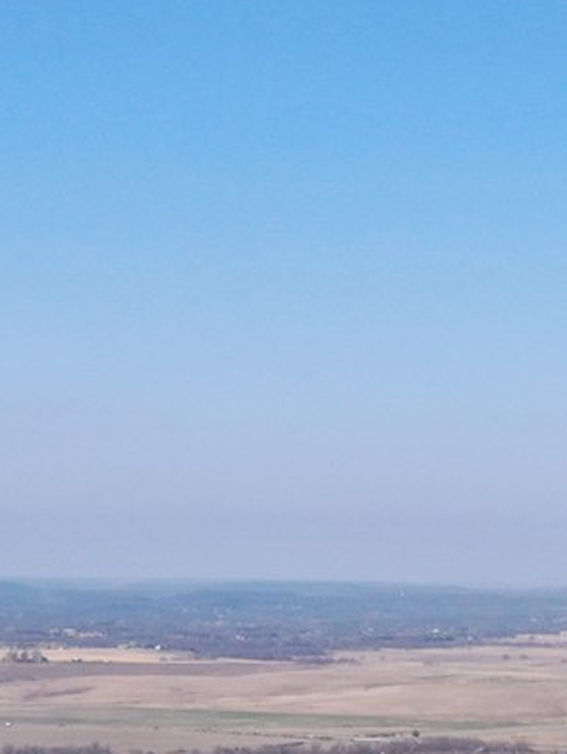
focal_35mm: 140
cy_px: 1287
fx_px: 3053
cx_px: 486
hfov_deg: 10.6
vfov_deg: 13.0
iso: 100
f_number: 11
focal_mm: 10.26
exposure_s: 1/120
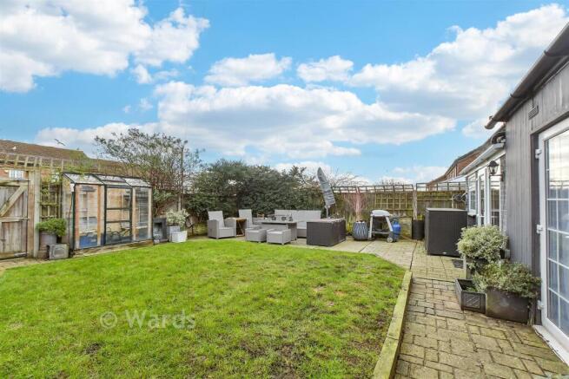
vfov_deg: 77.4
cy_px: 190
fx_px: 237
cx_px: 284
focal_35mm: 15
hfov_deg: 100.4
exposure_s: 1/125
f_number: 8
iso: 160
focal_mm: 10
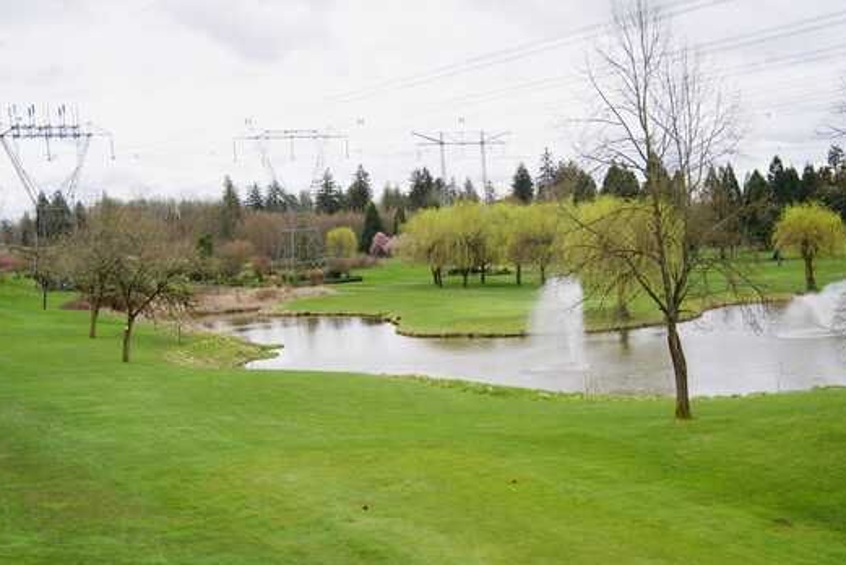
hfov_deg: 45.4
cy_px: 345
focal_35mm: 43
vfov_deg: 31.1
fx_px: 1011
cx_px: 427
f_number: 5.6
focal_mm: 35
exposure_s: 1/80
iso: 100
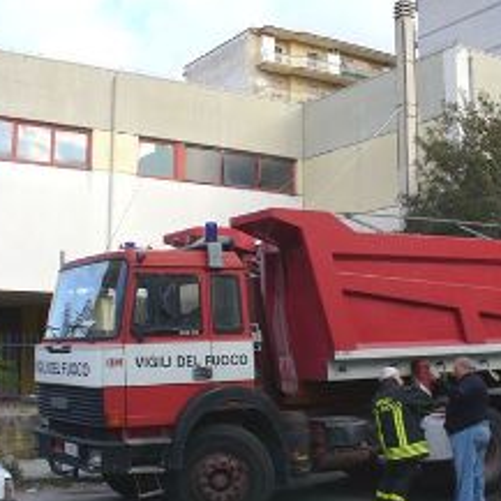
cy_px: 290
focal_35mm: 52
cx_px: 291
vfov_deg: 32.7
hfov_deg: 32.7
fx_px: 851
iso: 80
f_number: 2.8
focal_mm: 6.1
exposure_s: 1/500
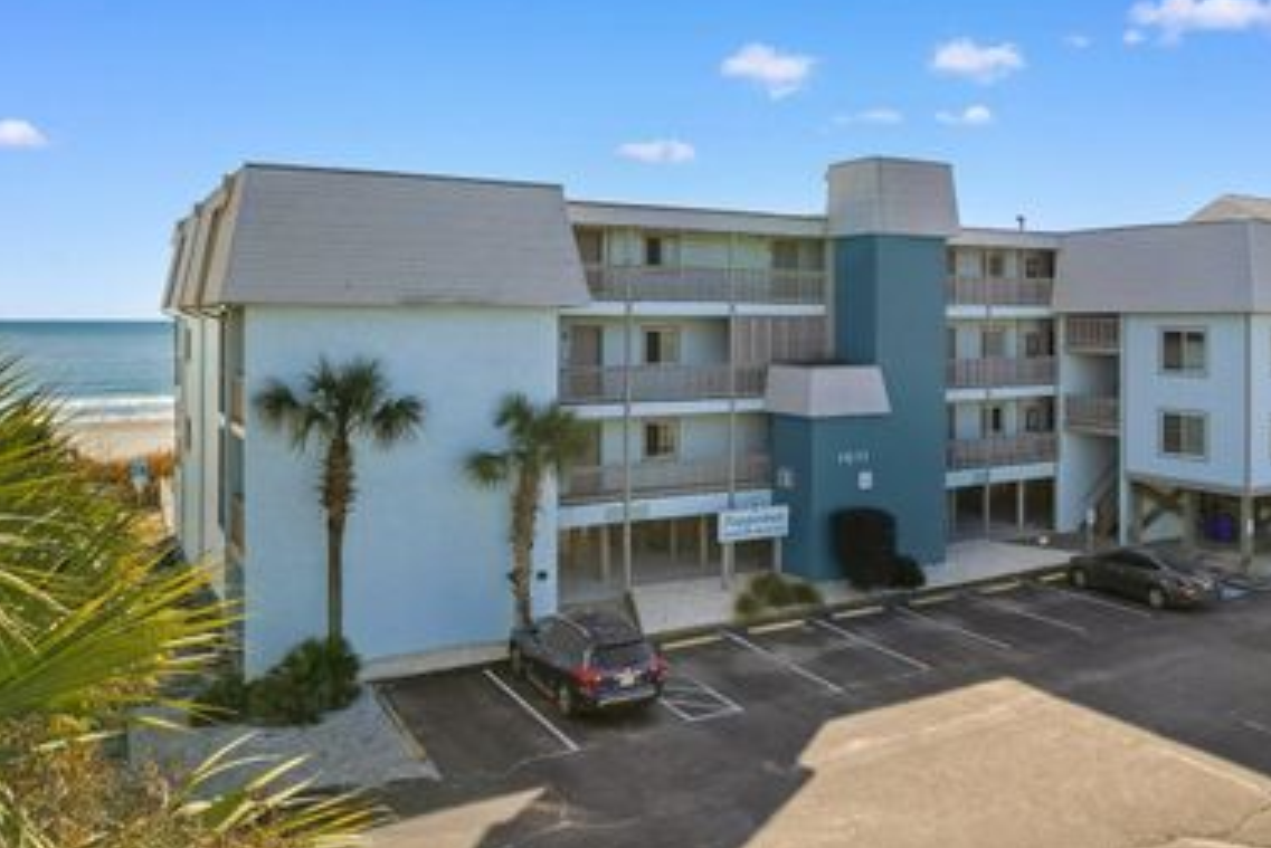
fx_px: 1024
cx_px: 728
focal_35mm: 29
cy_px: 300
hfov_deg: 63.3
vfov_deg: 44.5
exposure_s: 1/640
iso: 110
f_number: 2.8
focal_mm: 8.38
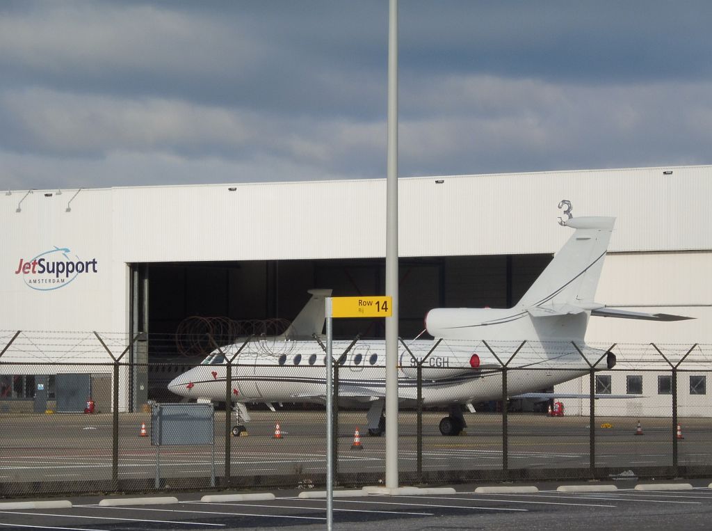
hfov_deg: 9.3
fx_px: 4391
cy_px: 266
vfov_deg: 6.9
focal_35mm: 214
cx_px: 356
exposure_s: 1/500
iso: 100
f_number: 7.1
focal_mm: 38.2
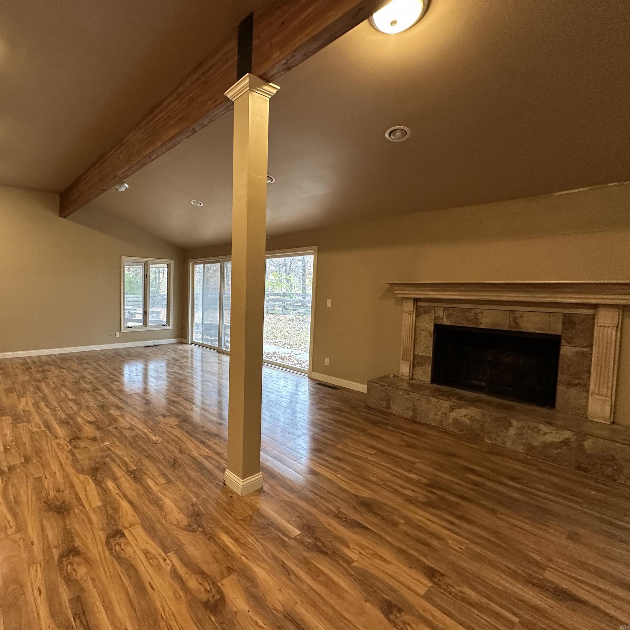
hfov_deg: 81.4
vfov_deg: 83.9
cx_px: 215
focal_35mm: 17
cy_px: 306
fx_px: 350
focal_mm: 2.22
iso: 250
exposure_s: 1/60
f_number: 2.2
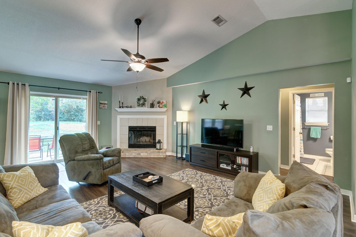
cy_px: 118
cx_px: 178
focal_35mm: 16
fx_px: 158
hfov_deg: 96.7
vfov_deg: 73.7
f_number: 7.1
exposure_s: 1/30
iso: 400
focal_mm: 11
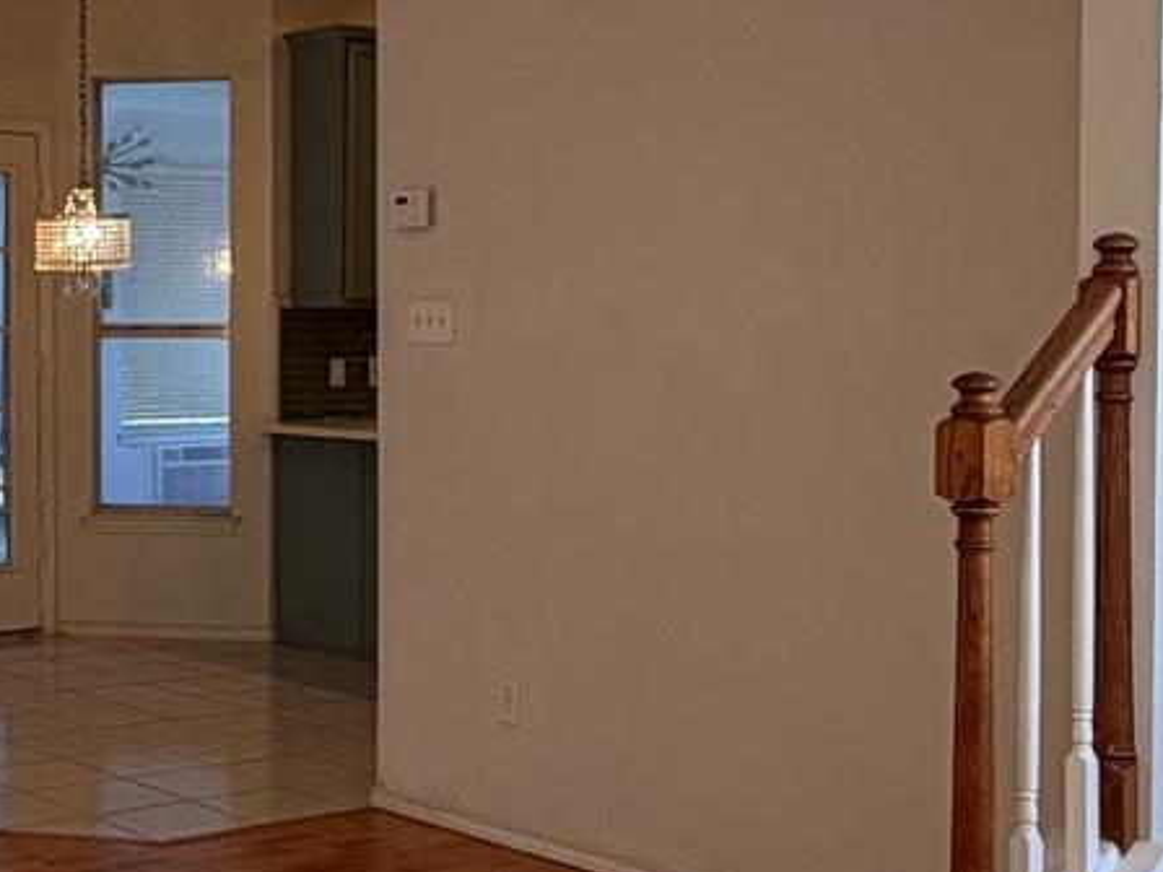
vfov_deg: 22.9
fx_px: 2150
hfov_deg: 28.8
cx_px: 75
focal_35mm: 64
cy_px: 371
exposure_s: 1/120
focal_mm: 2.22
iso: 125
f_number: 2.2
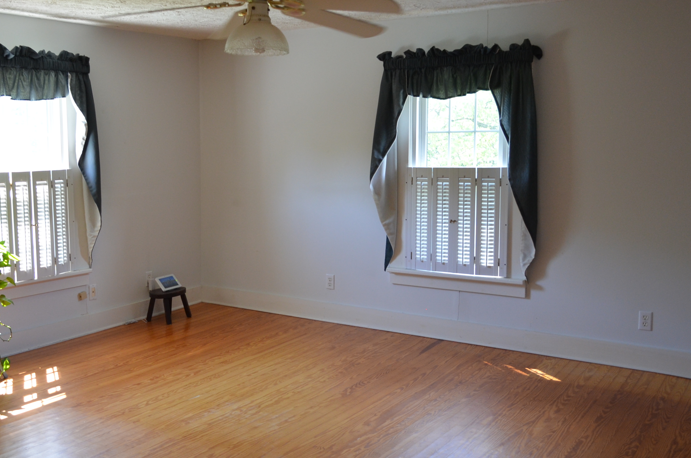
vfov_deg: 35.8
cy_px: 249
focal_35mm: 37
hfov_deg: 51.6
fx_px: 709
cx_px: 269
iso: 640
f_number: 4
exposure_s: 1/60
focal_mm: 18
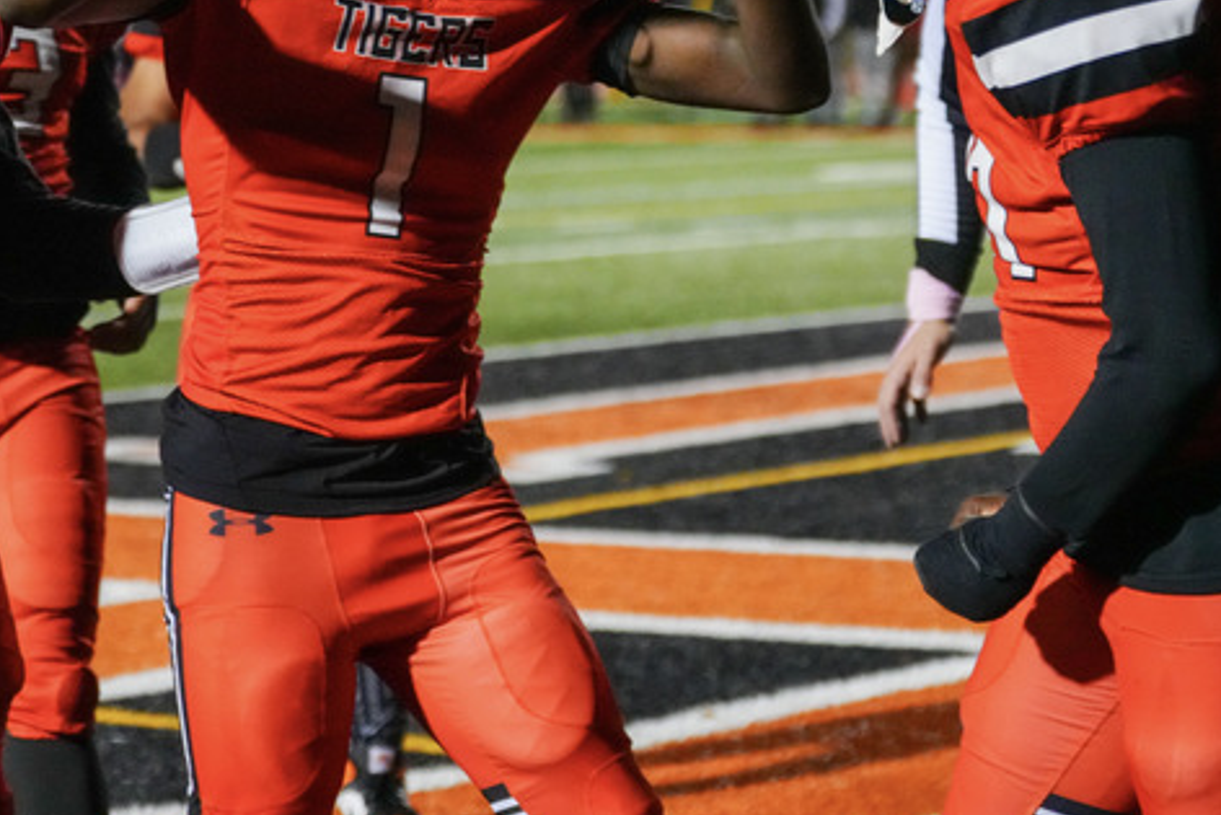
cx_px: 427
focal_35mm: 166
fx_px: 5632
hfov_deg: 12.4
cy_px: 157
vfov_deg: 8.3
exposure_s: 1/640
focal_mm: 98
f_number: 4
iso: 6400
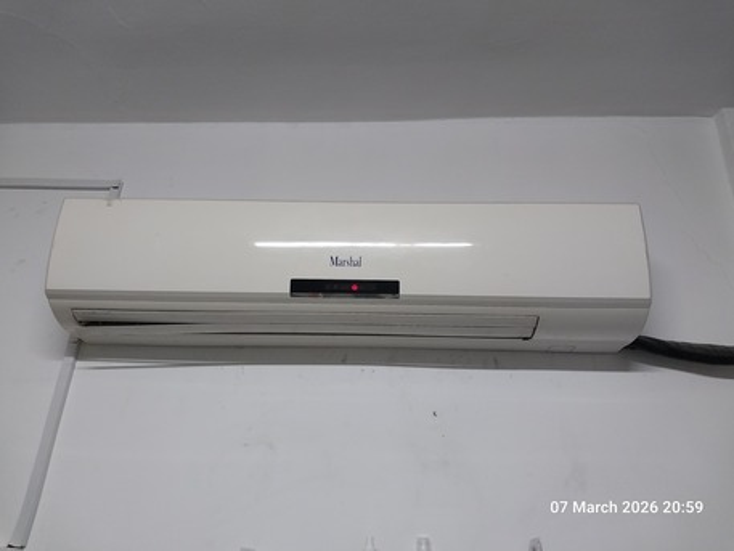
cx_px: 367
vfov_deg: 53.1
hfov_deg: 67.3
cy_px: 276
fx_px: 551
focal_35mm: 26
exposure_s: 1/60
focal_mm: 4
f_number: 1.8
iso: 200
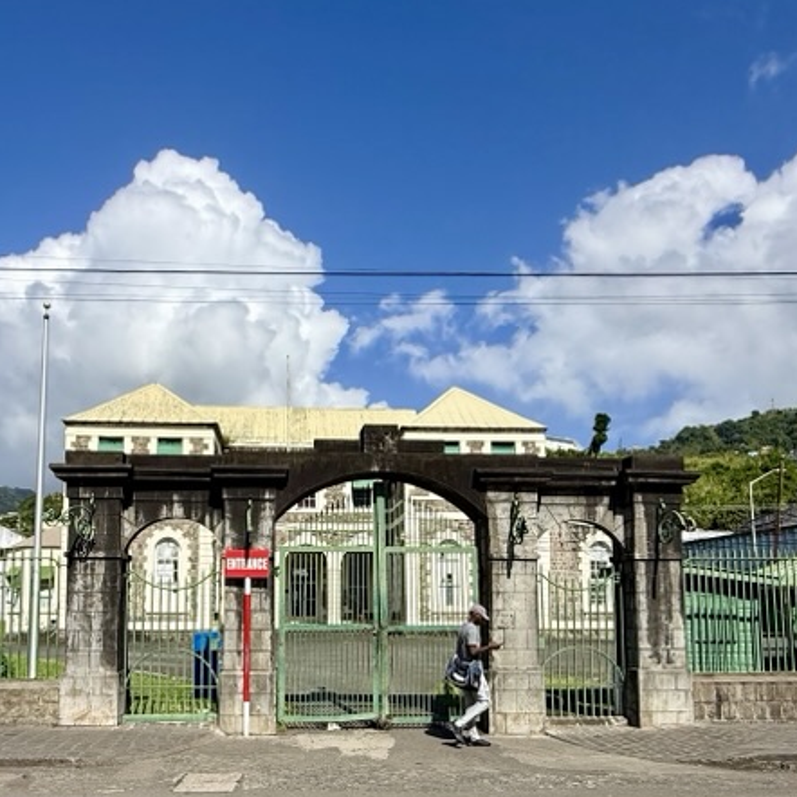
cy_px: 541
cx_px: 323
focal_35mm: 28
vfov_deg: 55.9
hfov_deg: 56.9
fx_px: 729
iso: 50
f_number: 2.2
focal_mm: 2.22
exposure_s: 1/4762
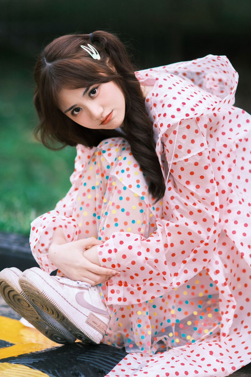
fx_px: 1339
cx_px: 126
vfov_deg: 16.0
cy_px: 188
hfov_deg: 10.7
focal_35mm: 128
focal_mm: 85
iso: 1250
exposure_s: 1/1600
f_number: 1.6
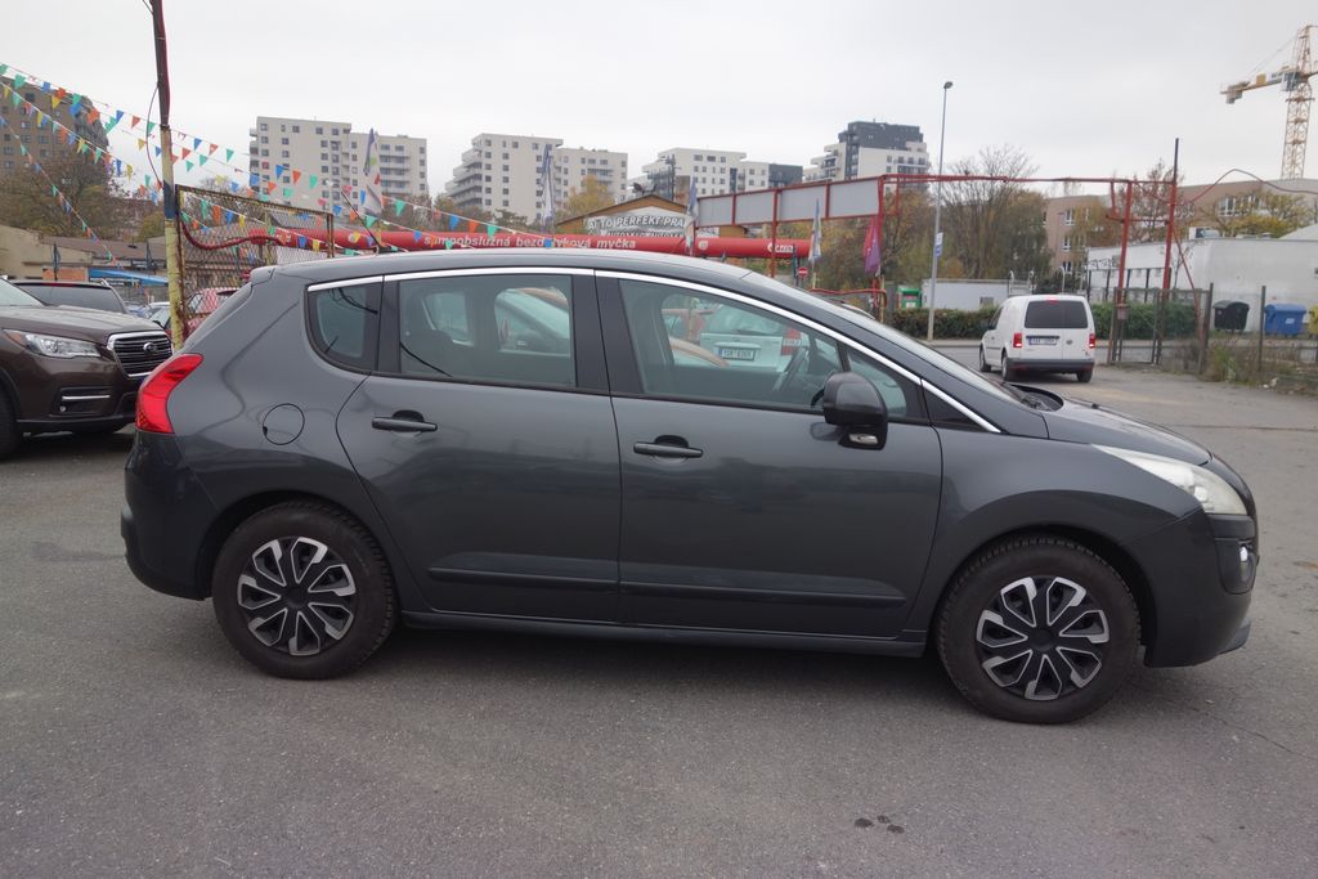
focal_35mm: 28
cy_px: 440
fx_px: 1025
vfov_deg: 46.4
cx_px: 659
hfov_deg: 65.5
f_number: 2.8
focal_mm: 10.4
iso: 125
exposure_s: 1/500
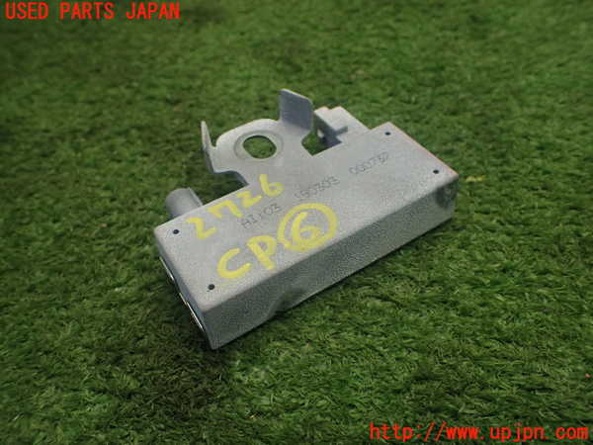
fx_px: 514
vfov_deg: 46.8
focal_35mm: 30
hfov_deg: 60.0
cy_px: 222
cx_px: 296
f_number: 2.3
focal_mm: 5.4
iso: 320
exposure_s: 1/125
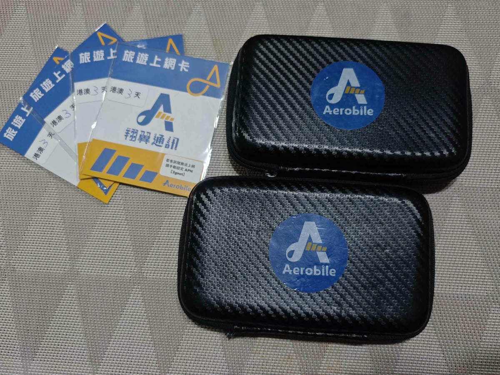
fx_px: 433
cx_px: 250
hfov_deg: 60.0
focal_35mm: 30
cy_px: 188
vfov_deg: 46.8
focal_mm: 8.72
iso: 320
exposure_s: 1/60
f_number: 2
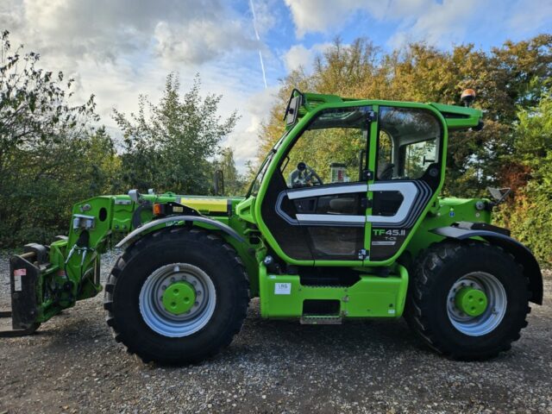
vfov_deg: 58.9
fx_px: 367
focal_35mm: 23
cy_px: 207
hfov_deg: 73.9
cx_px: 276
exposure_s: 1/286
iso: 25
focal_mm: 5.4
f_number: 1.8
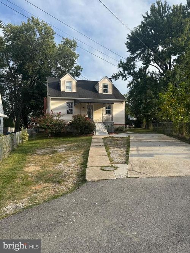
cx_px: 95
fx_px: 176
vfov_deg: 71.6
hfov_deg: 56.8
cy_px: 126
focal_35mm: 24
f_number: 1.78
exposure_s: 1/2833
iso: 80
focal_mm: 6.76
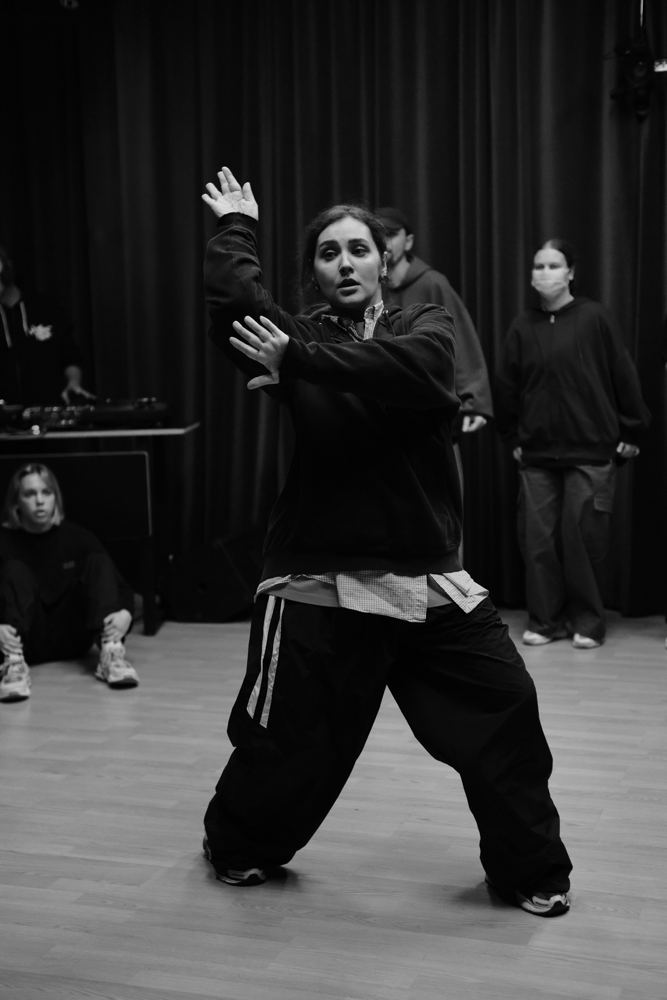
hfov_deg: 27.0
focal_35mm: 50
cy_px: 500
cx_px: 334
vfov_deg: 39.6
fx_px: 1389
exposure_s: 1/2000
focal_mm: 33
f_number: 1.8
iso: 4000
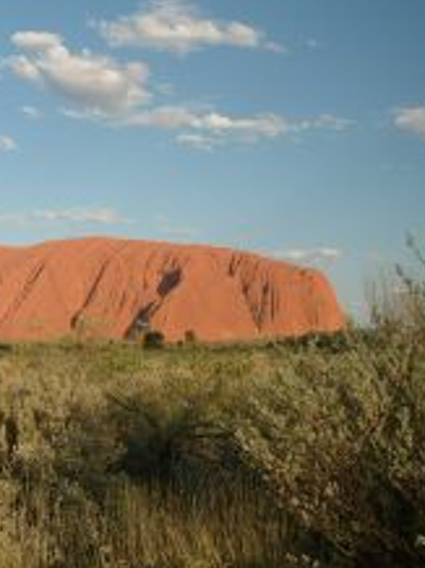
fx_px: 837
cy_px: 215
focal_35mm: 51
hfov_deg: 27.2
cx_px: 18
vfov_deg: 37.3
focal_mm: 18
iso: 100
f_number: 5.6
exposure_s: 1/125
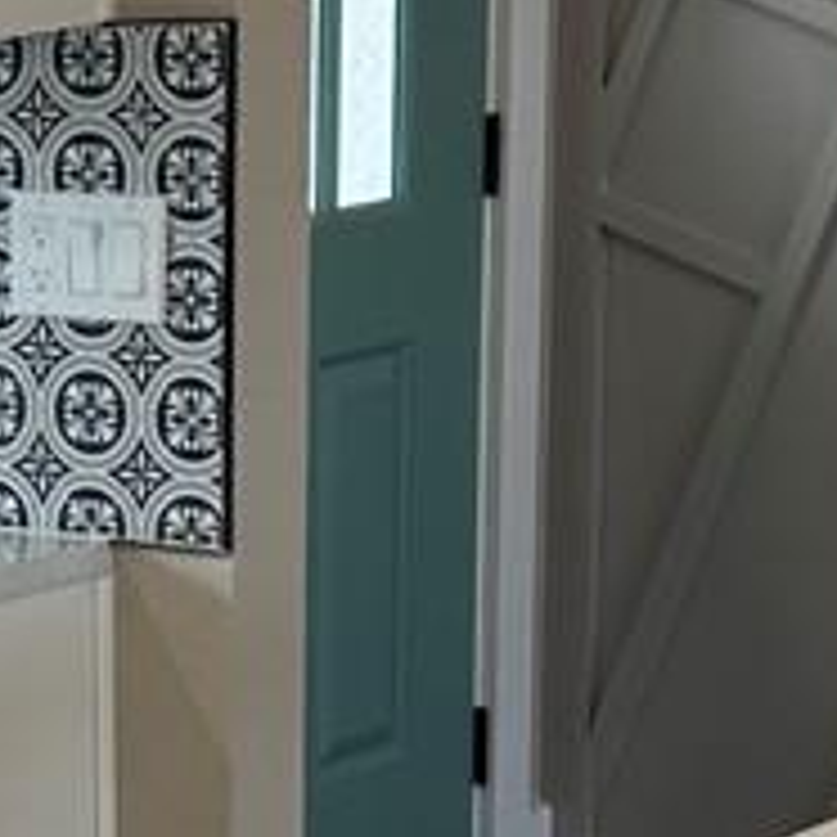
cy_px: 598
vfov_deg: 9.6
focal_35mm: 182
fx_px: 4979
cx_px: -832
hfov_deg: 9.0
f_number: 1.78
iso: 64
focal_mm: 6.86
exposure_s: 1/120
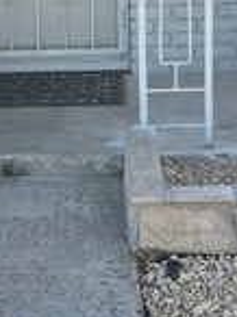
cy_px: 67
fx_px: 925
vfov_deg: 19.3
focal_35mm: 101
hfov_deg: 14.5
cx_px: 48
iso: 25
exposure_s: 1/530
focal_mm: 5.4
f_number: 1.8
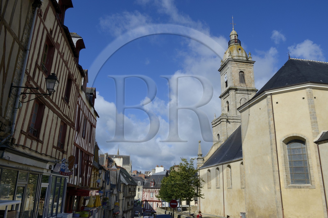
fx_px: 264
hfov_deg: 63.7
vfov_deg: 44.9
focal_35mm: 29
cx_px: 164
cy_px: 109
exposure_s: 1/200
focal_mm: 29
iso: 200
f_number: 18
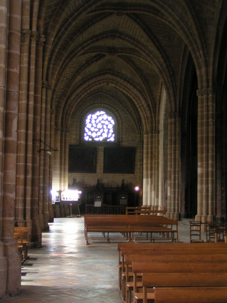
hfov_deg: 29.7
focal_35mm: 49
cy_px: 152
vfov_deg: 38.9
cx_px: 114
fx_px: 429
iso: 200
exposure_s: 1/3
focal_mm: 7.6
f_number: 2.8
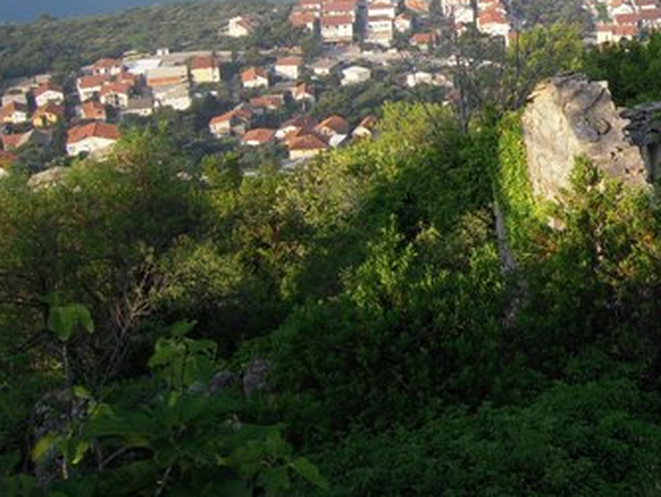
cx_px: 716
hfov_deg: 26.8
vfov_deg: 21.5
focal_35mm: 67
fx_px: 1280
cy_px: 61
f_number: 2.7
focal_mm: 5
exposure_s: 1/800
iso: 100
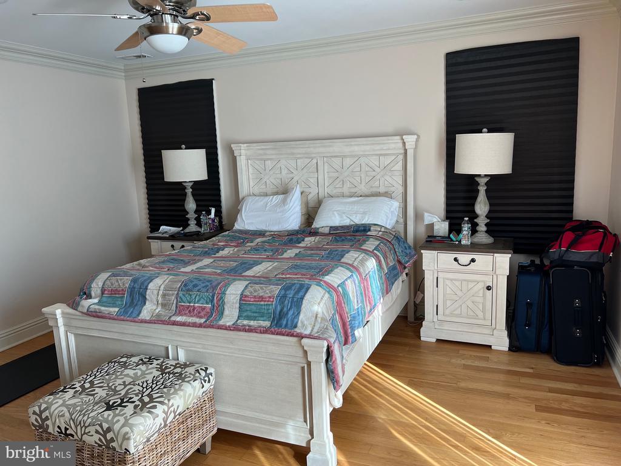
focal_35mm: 26
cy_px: 233
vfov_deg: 53.1
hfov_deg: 67.3
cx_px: 310
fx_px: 466
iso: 125
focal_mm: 5.7
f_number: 1.5
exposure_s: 1/120
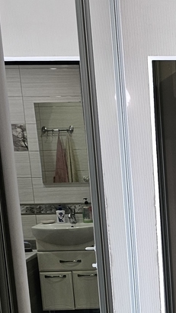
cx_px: 274
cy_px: 310
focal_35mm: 78
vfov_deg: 25.9
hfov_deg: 14.3
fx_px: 648
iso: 160
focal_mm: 6.3
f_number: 1.7
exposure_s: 1/100
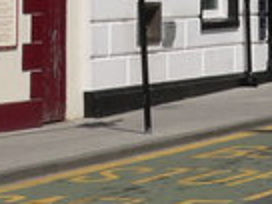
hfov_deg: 10.1
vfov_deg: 7.4
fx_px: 1517
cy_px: -210
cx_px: 324
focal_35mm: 193
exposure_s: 1/1000
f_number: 5.6
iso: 100
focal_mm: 6.8
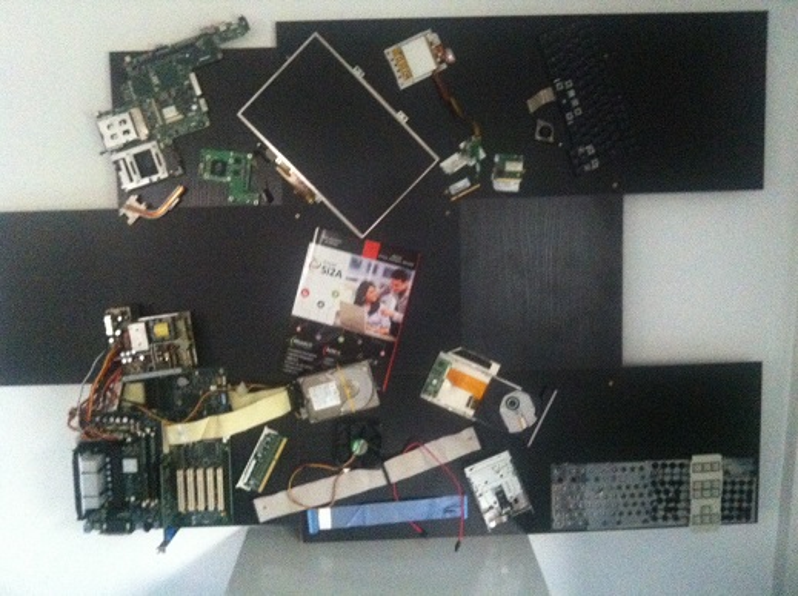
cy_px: 298
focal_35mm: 35
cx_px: 399
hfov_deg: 52.7
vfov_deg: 40.6
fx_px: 806
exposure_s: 1/15
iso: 1000
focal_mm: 3.85
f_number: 2.8
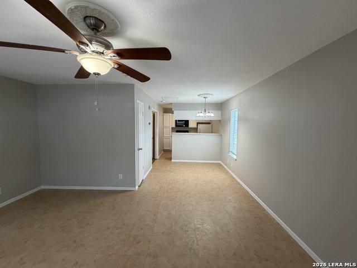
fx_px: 144
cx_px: 178
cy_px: 134
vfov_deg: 85.7
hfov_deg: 102.1
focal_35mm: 14
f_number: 2.2
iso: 320
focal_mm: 2.22
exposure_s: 1/120
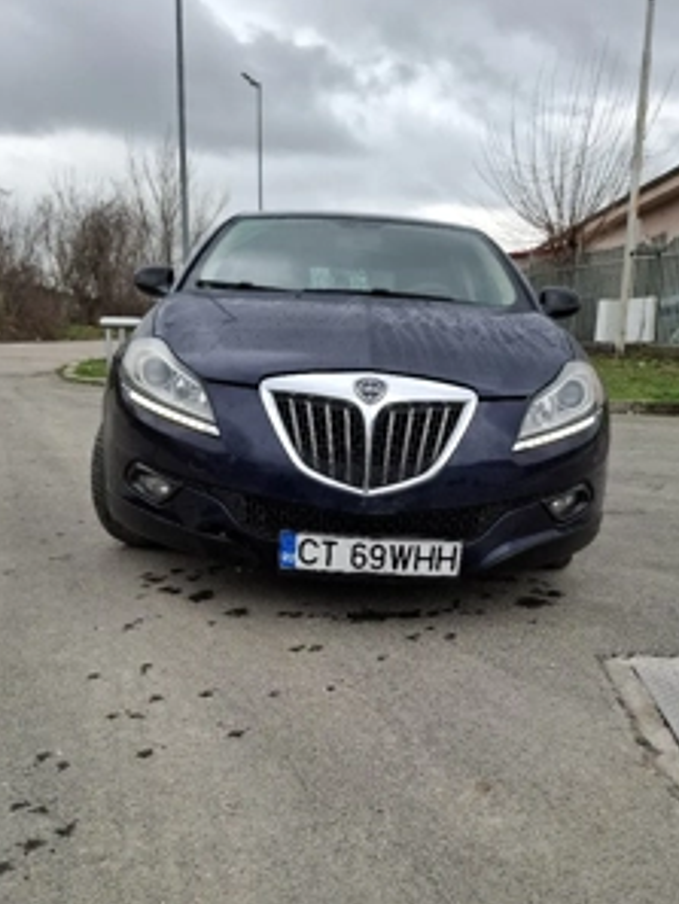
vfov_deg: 58.0
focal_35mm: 31
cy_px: 524
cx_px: 359
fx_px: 810
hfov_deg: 45.5
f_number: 1.8
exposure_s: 1/345
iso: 50
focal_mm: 5.54
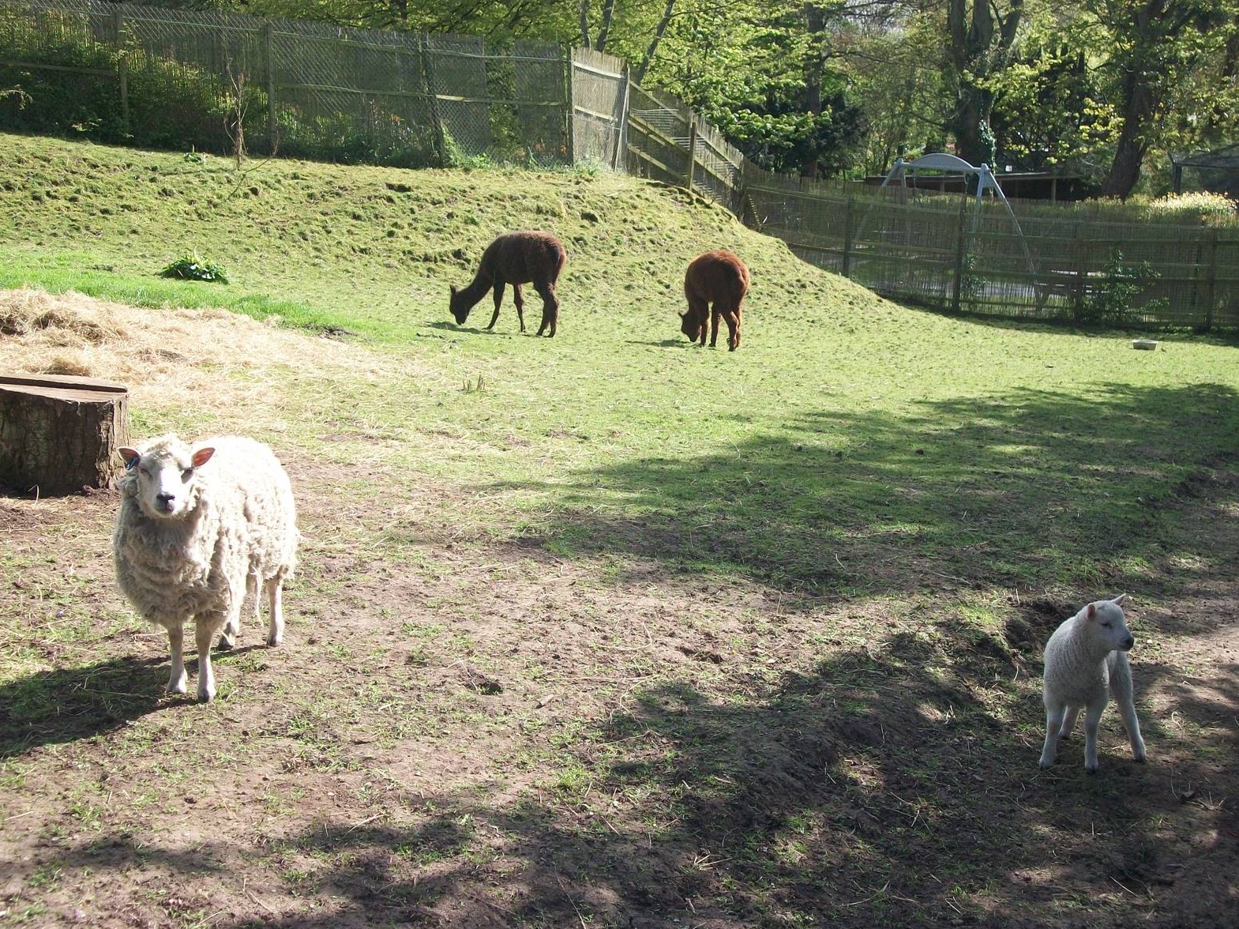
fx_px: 1825
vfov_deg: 28.5
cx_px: 610
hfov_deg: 37.5
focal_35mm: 51
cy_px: 463
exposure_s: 1/500
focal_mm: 8.8
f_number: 3.6
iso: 129
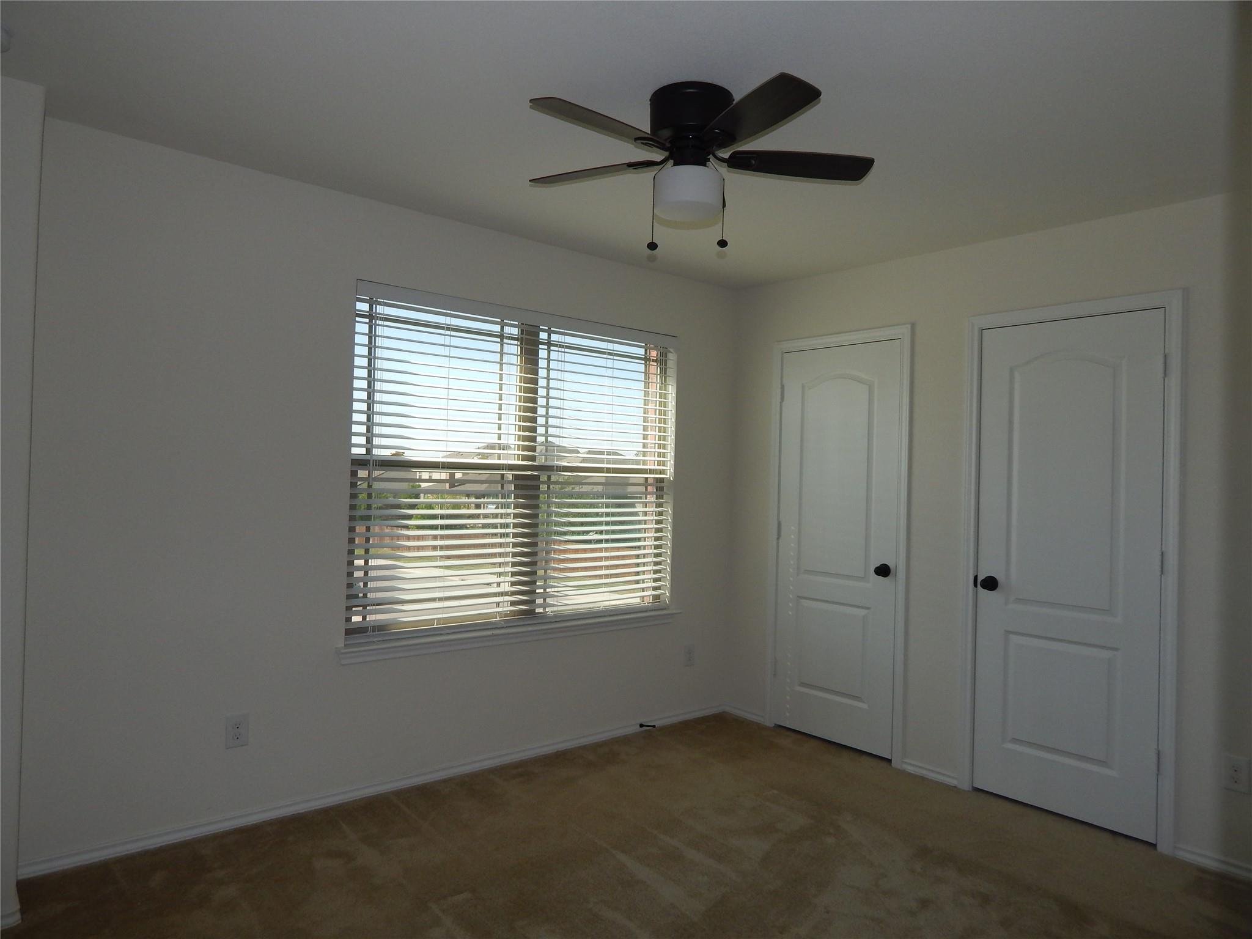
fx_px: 832
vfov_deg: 58.9
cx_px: 626
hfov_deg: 73.9
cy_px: 470
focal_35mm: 23
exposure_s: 1/500
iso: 125
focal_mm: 4
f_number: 3
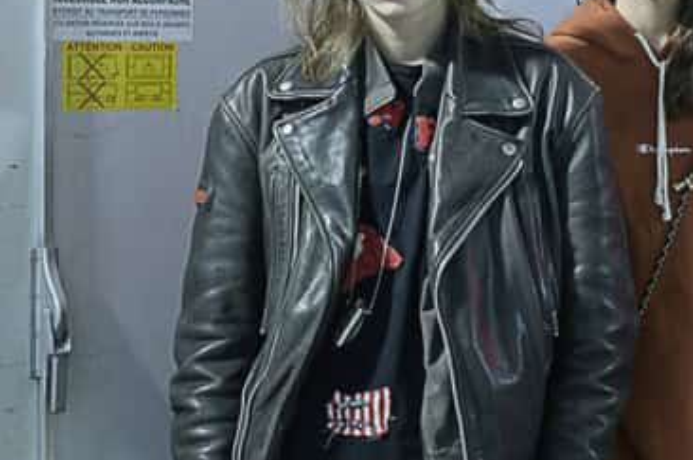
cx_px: 907
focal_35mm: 98
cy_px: 378
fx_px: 1884
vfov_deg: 13.8
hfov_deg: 19.2
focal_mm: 35
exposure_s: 1/50
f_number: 3.5
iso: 250
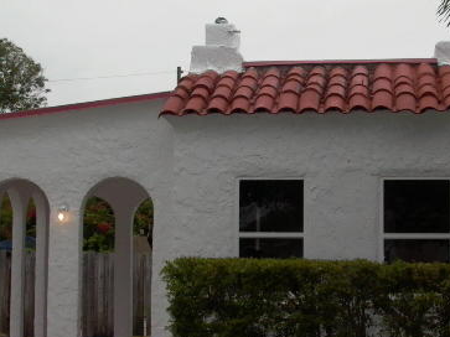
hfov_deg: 29.0
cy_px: 177
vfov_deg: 21.9
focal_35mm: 67
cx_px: 237
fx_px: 871
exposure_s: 1/652
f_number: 4.79
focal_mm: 8.19
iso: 100
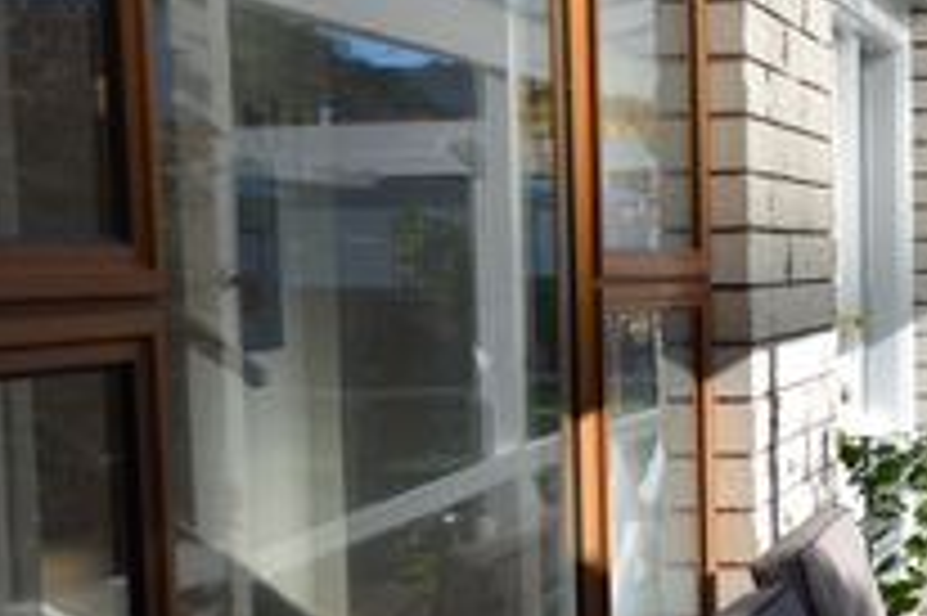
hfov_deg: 22.0
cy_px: 470
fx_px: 2290
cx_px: 940
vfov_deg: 15.3
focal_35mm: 89
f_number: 8
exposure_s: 1/250
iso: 100
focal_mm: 26
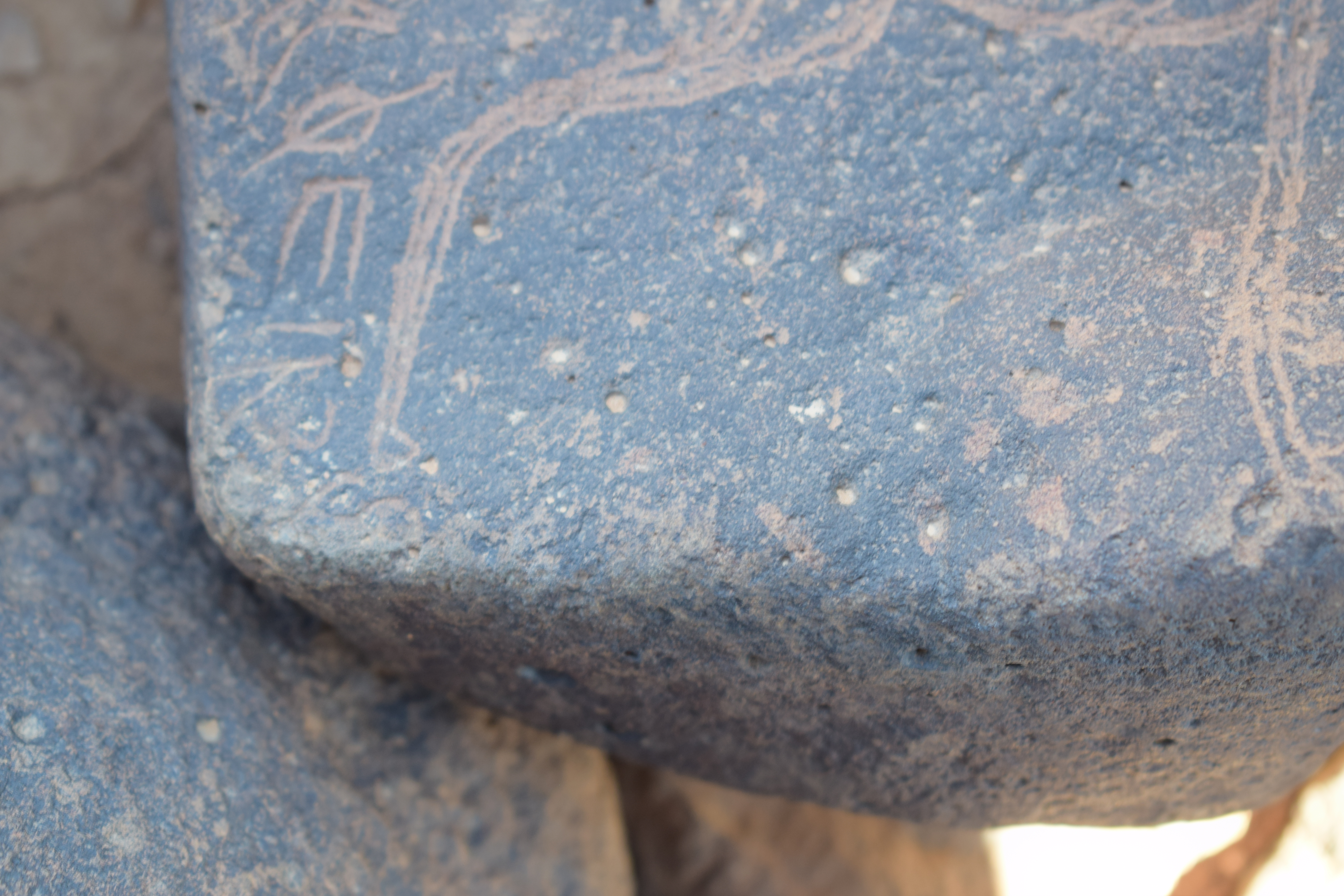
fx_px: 3080
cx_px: 672
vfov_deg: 16.6
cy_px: 448
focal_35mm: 82
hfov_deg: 24.6
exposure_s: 1/60
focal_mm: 55
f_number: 5.6
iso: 320
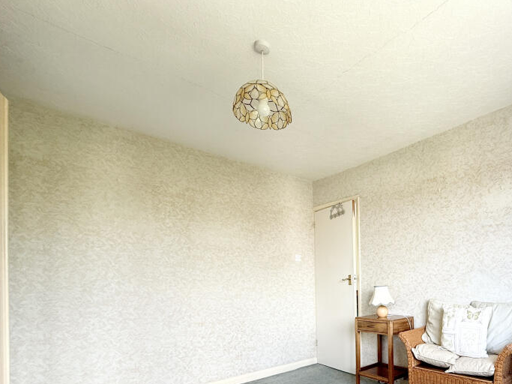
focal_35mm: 21
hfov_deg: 74.8
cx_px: 367
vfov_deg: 60.5
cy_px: 280
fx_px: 311
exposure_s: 1/99
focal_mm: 2.22
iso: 80
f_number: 2.2
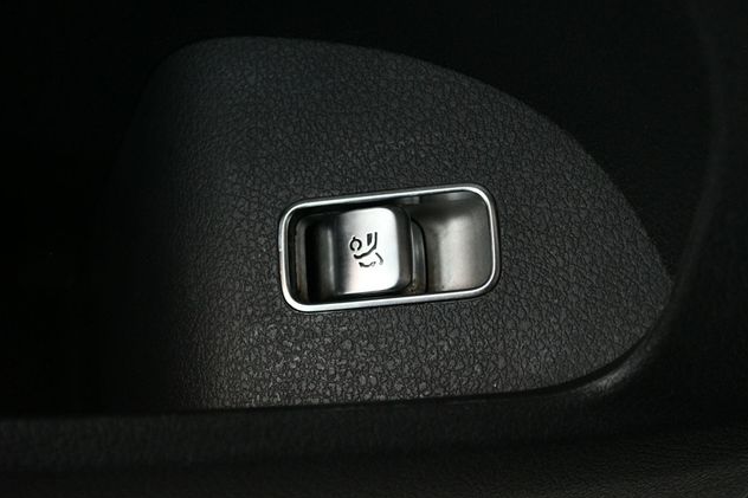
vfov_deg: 17.3
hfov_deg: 25.7
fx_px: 1641
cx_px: 378
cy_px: 251
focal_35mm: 79
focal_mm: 52
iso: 4000
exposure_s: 1/60
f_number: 5.6
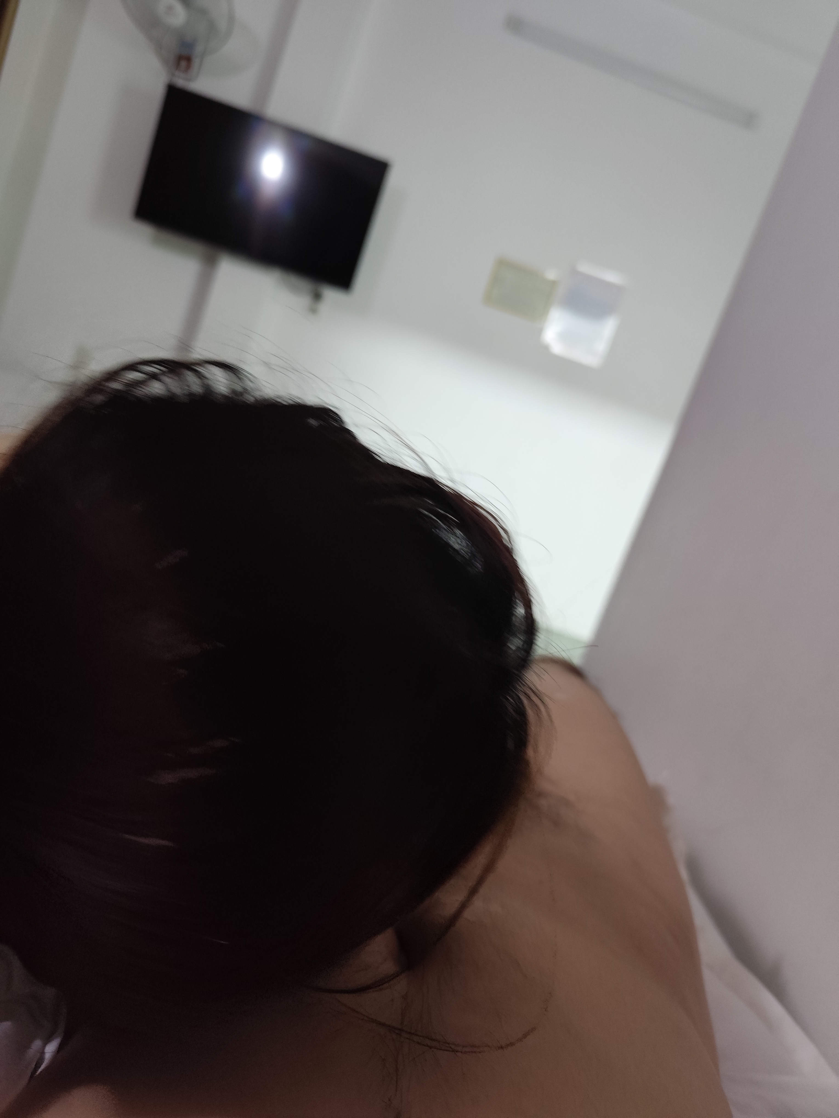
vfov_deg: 73.9
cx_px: 420
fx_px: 743
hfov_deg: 58.9
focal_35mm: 23
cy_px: 559
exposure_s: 1/20
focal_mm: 6.19
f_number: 1.65
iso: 1000
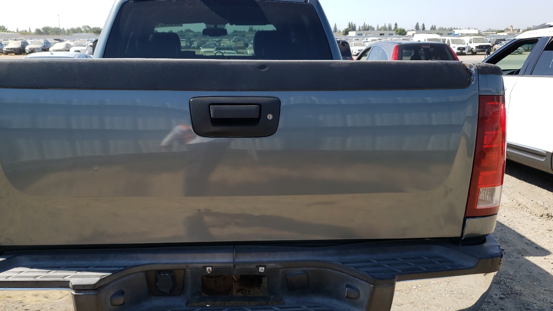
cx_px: 253
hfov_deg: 57.9
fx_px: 499
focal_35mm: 34
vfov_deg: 34.6
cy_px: 174
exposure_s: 1/1429
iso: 50
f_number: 1.5
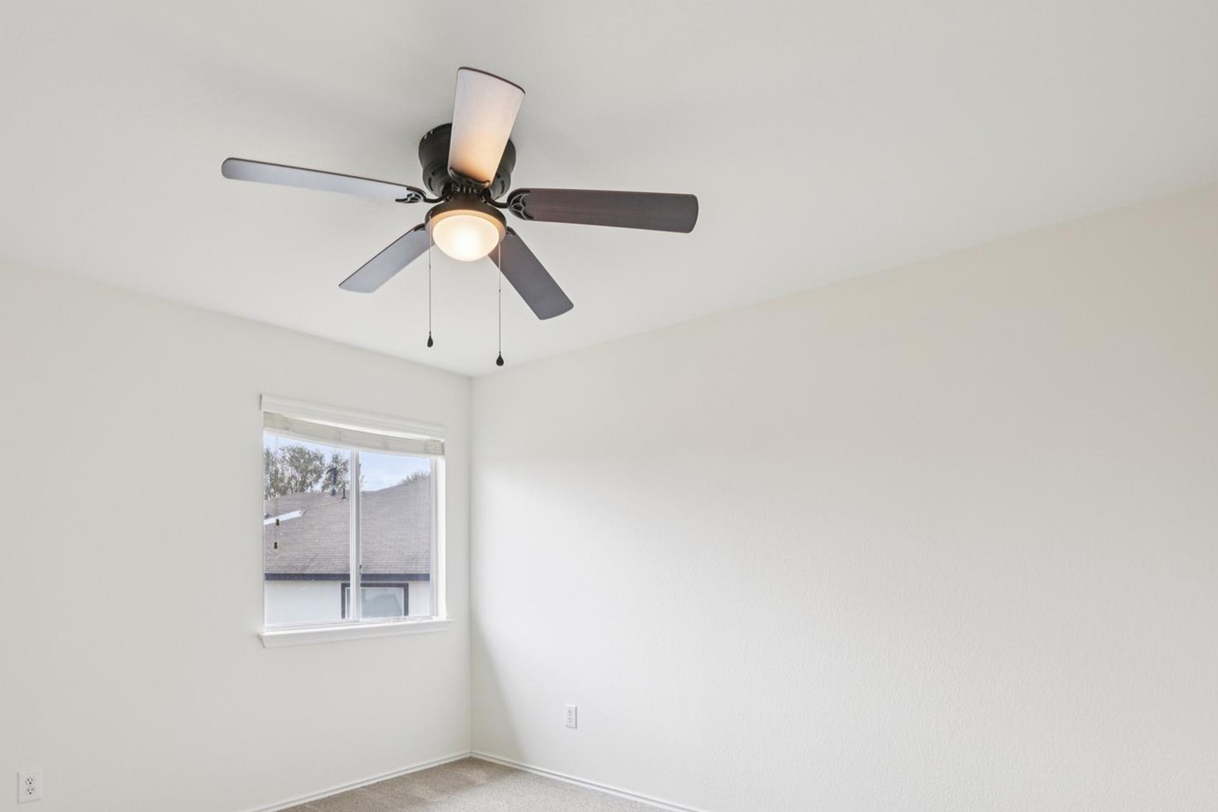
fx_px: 710
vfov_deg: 57.9
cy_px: 556
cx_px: 516
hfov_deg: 80.7
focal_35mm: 21
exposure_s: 1/20
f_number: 6.7
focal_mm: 15
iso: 100
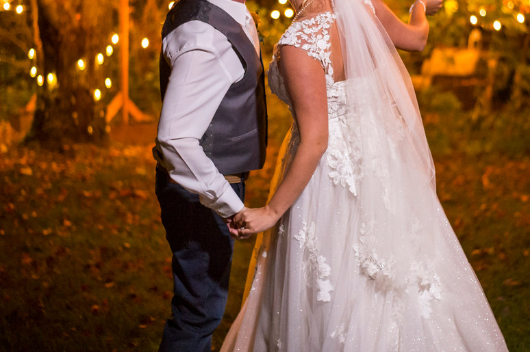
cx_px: 314
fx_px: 1236
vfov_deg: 16.1
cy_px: 82
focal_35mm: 84
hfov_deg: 24.2
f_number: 1.8
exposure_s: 1/125
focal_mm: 50
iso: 4000
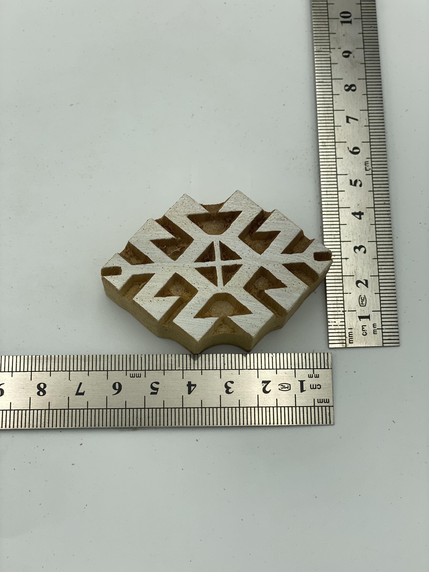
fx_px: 859
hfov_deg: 28.0
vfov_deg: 36.8
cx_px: 214
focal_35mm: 52
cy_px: 286
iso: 20
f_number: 2
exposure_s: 1/786
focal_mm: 6
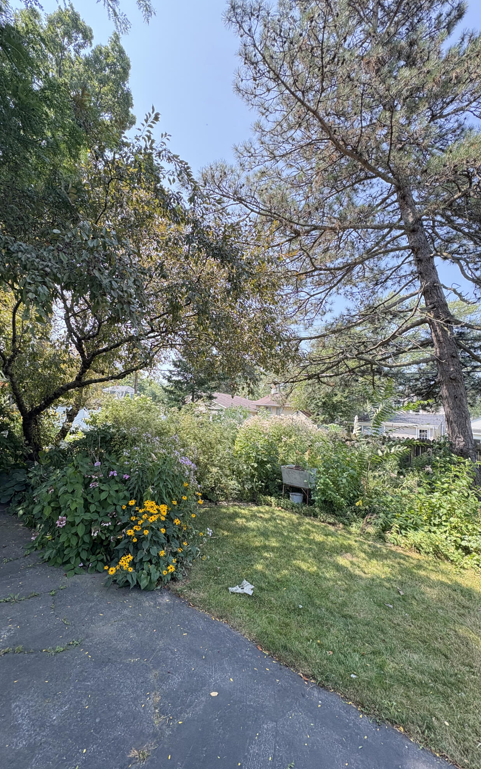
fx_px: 315
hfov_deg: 74.5
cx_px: 214
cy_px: 384
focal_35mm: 15
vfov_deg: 101.5
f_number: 2.2
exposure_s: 1/259
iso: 64
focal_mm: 2.22
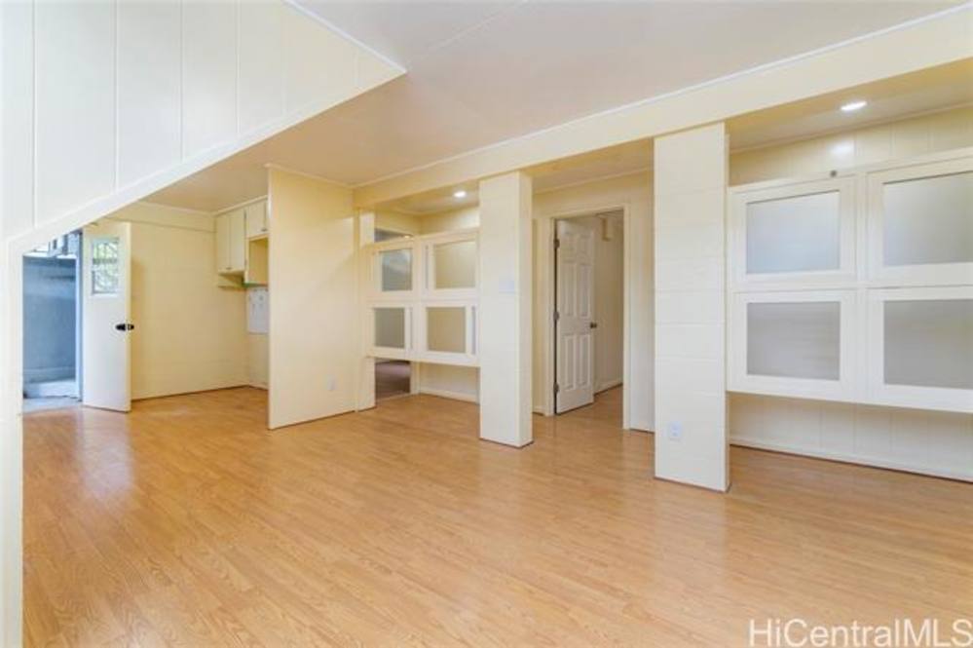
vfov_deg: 77.3
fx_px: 405
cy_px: 324
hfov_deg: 100.4
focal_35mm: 15
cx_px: 486
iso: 160
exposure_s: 1/4
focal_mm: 10
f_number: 8
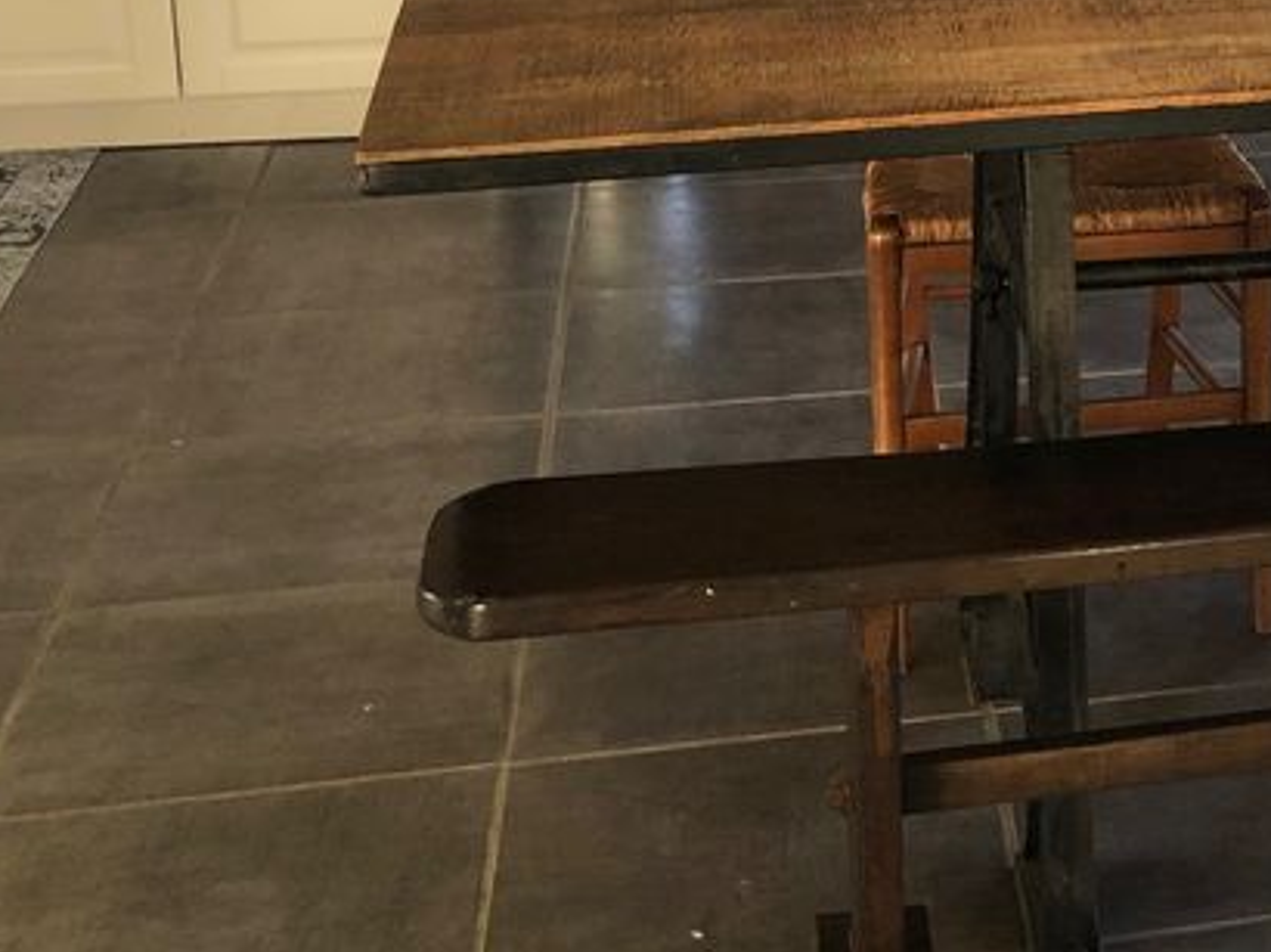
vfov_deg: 17.6
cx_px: 1782
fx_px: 3009
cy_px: 19
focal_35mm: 82
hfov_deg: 21.0
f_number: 1.8
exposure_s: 1/24
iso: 40
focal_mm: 3.99
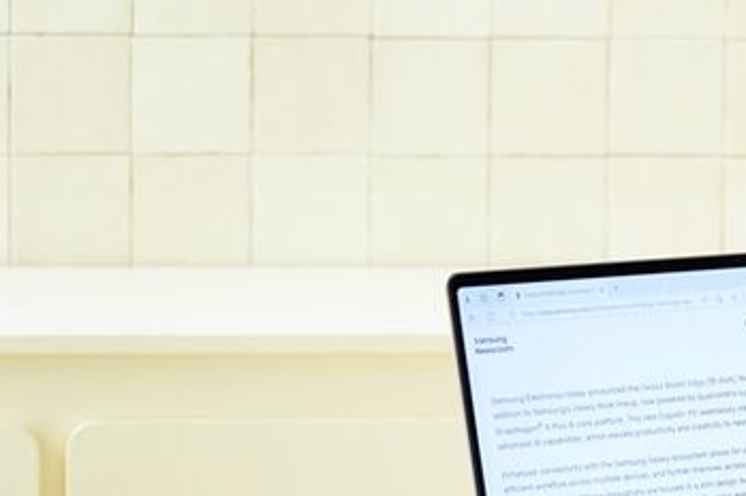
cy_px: 618
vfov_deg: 6.3
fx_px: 4492
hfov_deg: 9.3
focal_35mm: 217
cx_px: 998
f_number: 9.5
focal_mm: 80
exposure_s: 1/45
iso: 1600
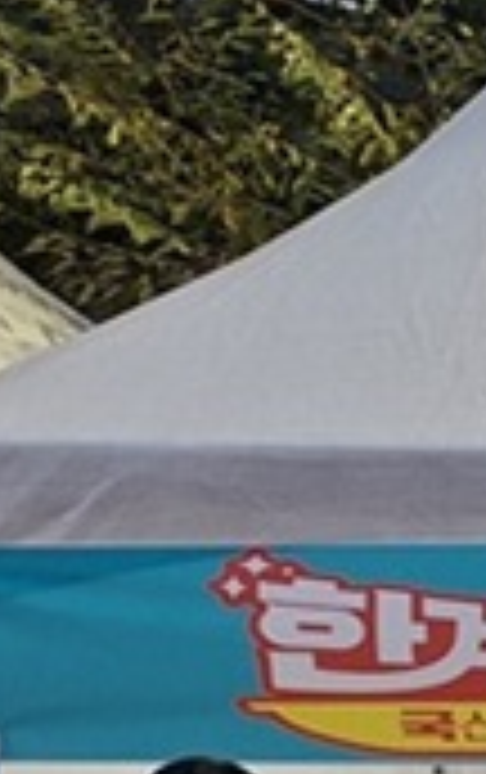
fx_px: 2894
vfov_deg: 15.0
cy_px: 792
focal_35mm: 137
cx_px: 1726
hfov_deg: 7.6
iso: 125
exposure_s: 1/40
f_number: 1.8
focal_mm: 5.54
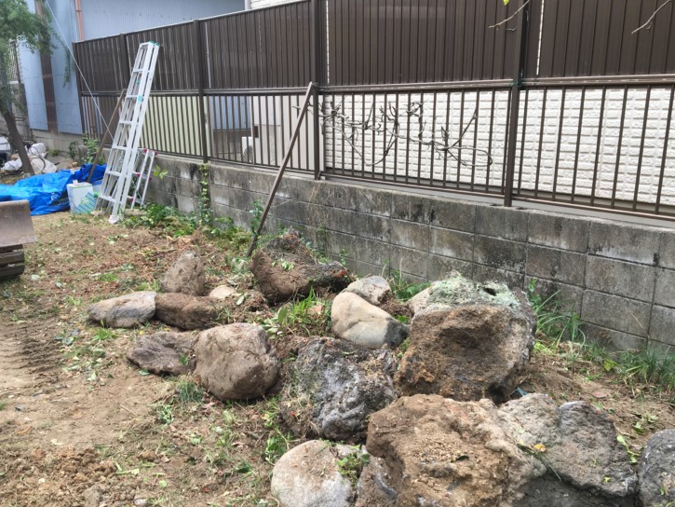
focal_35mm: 32
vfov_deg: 44.1
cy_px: 270
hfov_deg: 56.8
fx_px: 624
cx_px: 353
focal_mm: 4.15
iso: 25
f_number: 2.2
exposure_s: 1/238
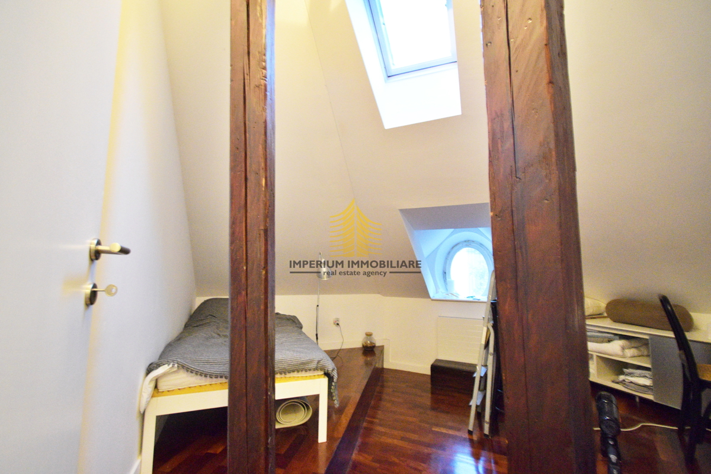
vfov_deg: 77.3
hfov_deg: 100.4
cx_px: 356
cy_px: 237
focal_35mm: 15
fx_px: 296
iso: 3200
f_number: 4.5
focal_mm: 10
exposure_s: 1/13
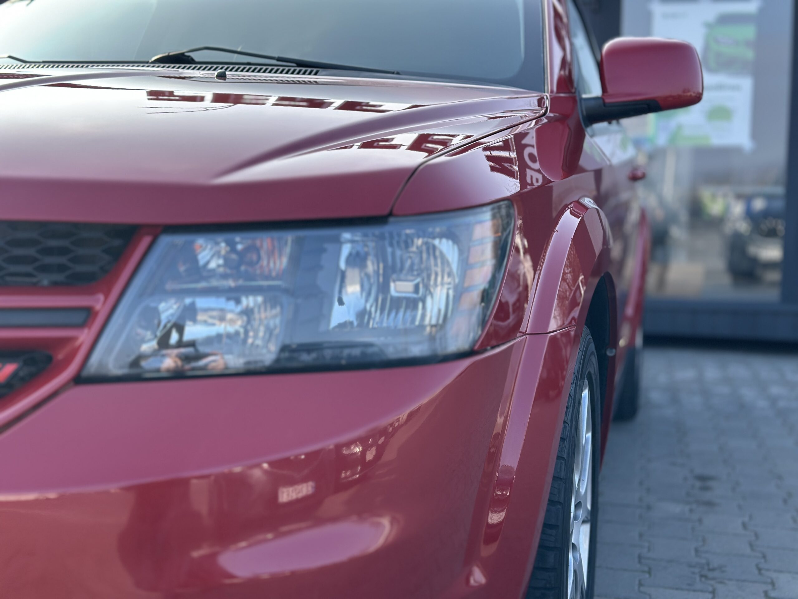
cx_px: 399
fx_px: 1107
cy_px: 300
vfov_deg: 30.3
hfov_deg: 39.7
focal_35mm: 48
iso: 80
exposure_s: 1/1376
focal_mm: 6.86
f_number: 1.78
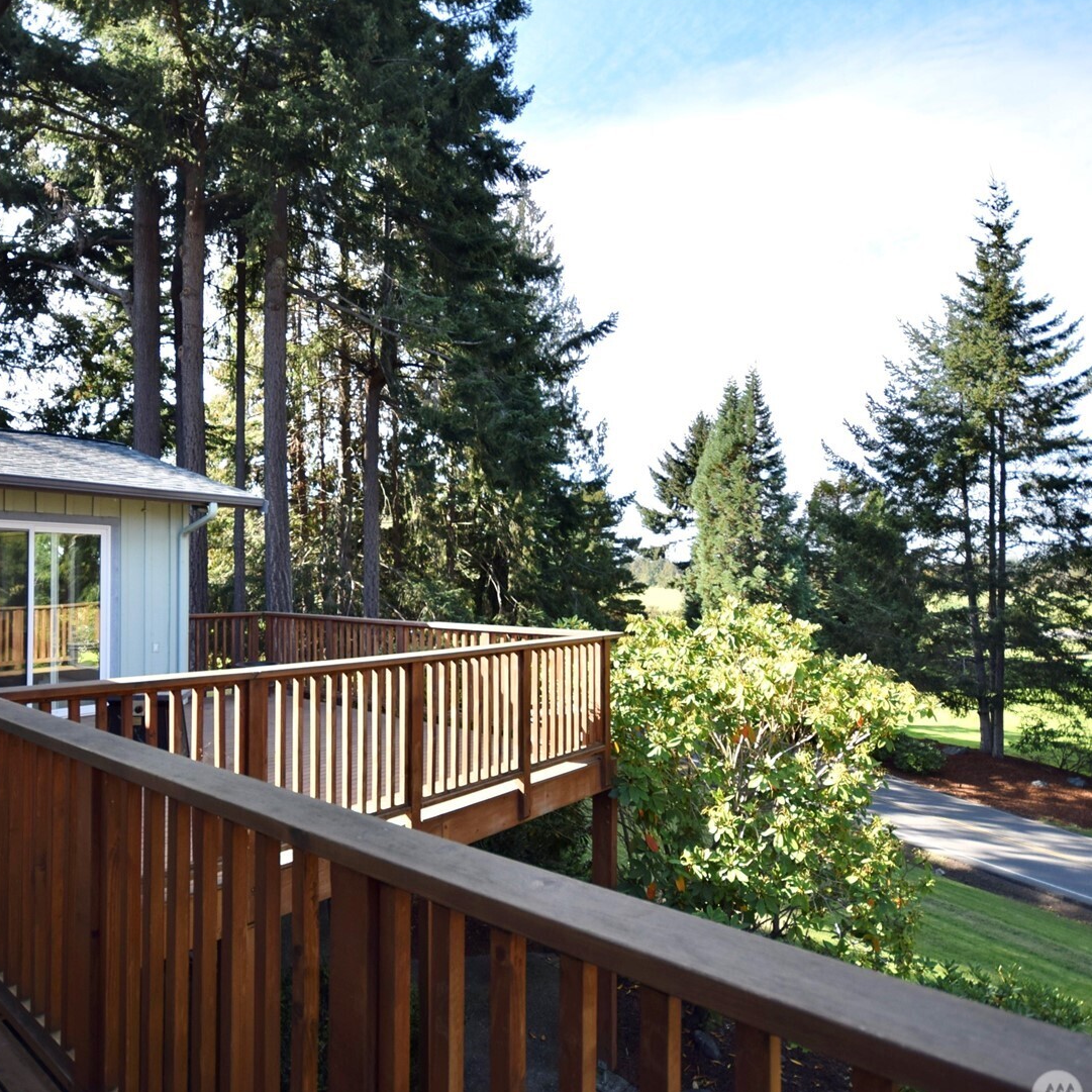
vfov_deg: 74.8
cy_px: 563
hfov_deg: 73.8
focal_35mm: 20
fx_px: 714
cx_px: 422
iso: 100
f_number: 4
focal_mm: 10
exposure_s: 1/200
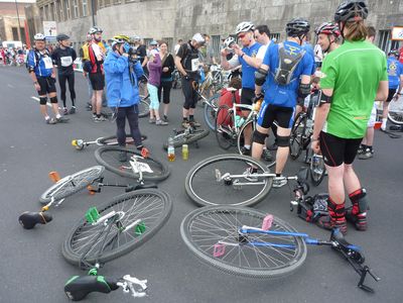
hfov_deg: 63.4
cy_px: 152
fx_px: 326
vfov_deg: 49.7
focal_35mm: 28
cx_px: 202
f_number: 3.3
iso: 80
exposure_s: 1/80
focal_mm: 4.9
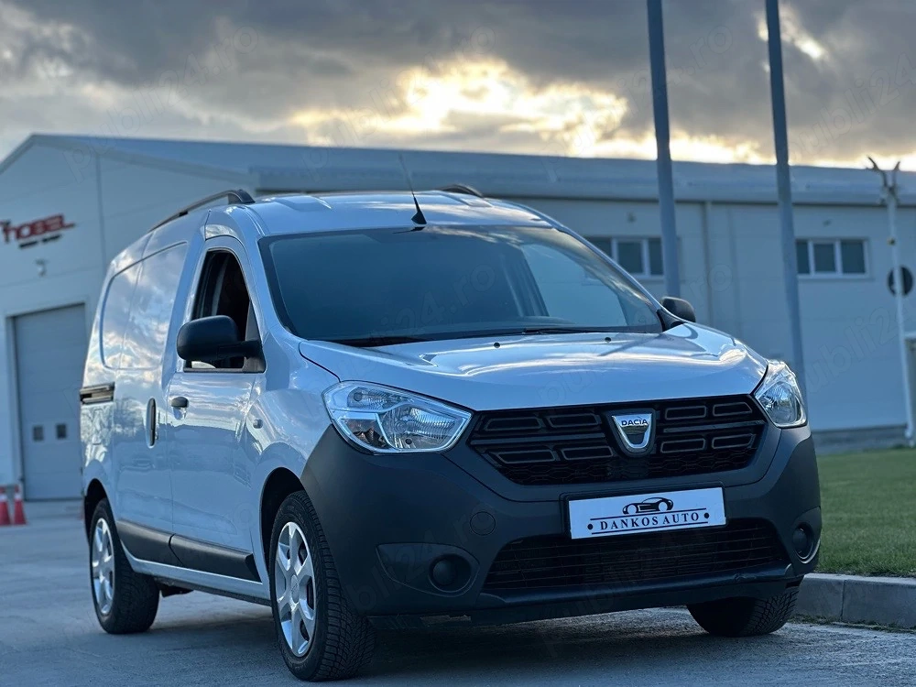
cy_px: 344
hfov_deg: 25.3
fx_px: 2038
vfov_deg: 19.1
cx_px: 458
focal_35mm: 77
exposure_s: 1/147
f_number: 2.8
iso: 20
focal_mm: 9
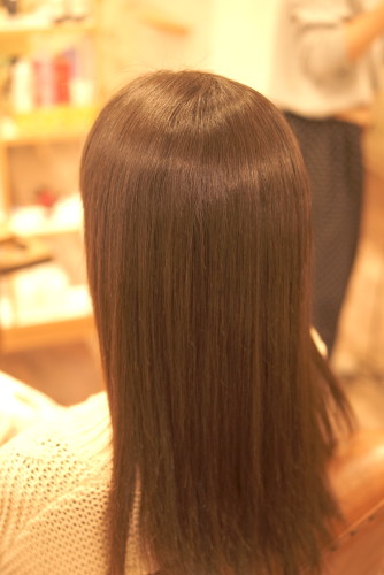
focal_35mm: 52
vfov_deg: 37.8
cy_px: 288
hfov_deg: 25.8
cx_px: 192
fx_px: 839
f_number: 2.2
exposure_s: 1/250
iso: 800
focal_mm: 35
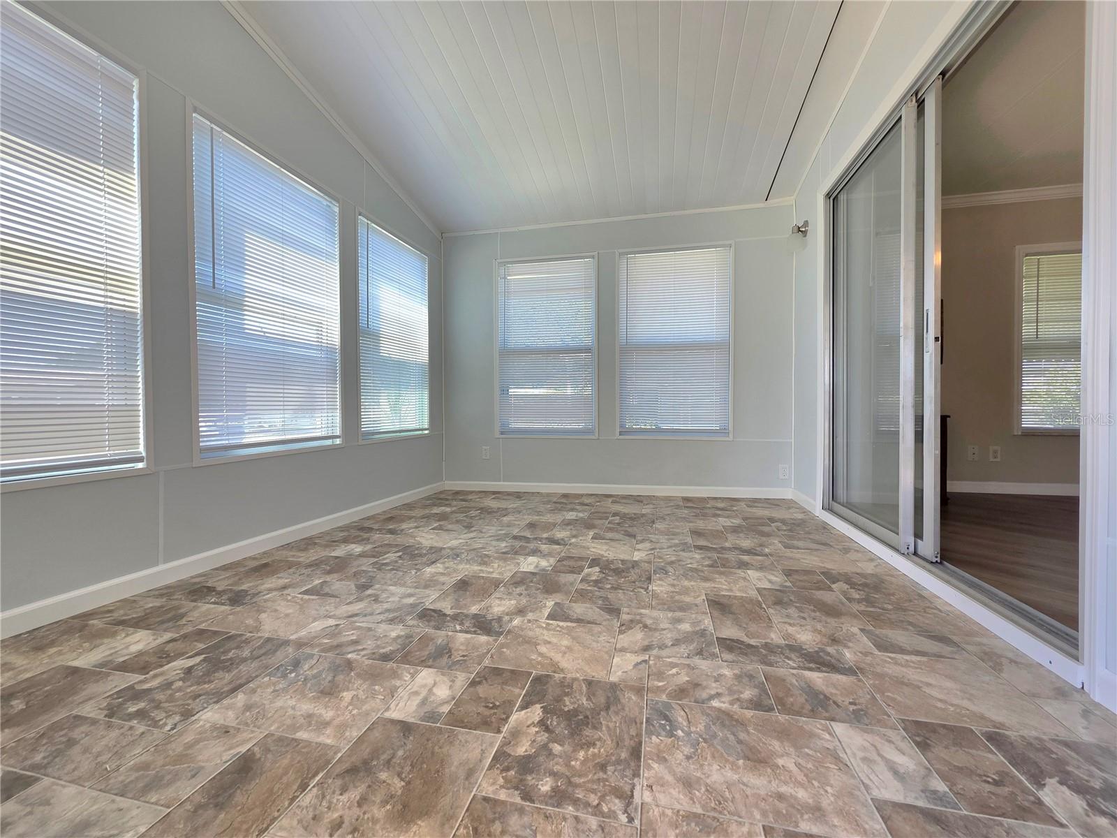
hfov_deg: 106.2
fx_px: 419
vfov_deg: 89.9
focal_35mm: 13
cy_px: 419
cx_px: 558
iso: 20
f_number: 1.9
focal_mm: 2.2
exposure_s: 1/120
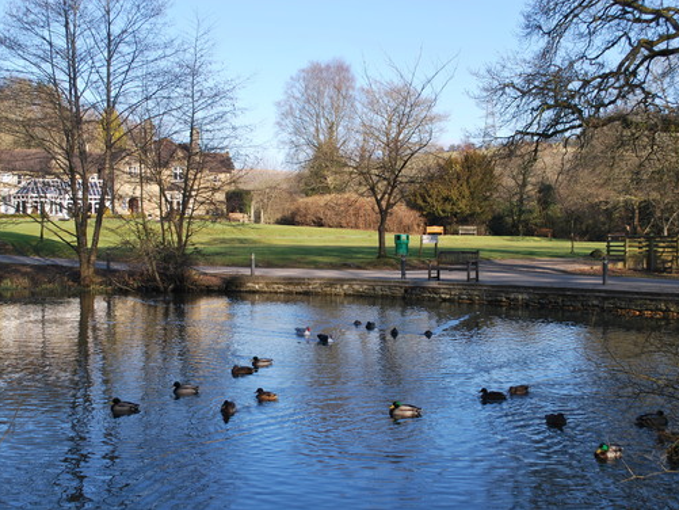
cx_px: 357
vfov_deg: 30.6
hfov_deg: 40.0
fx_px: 933
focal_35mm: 48
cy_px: 253
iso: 100
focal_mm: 29
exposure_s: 1/160
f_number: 6.3
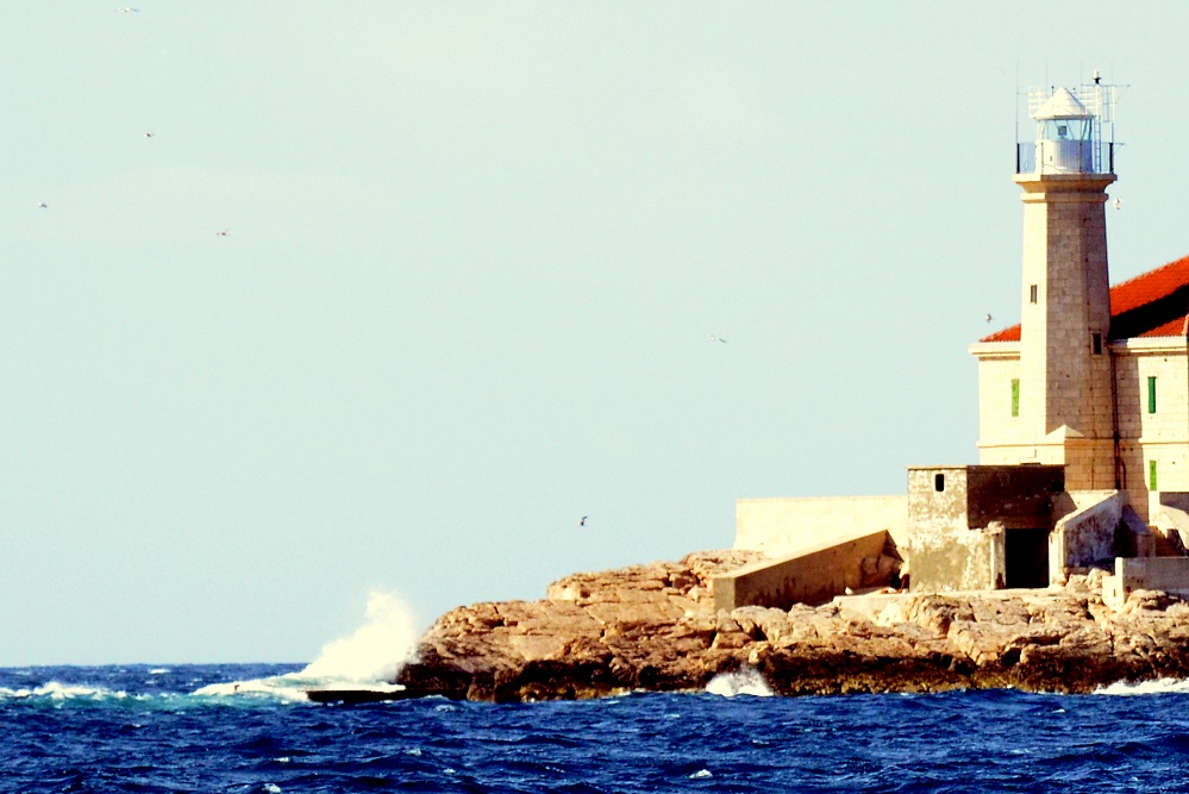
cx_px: 594
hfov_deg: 9.8
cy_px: 397
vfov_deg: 6.5
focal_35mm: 210
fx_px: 6938
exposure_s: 1/8000
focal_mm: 140
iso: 1400
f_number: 4.8
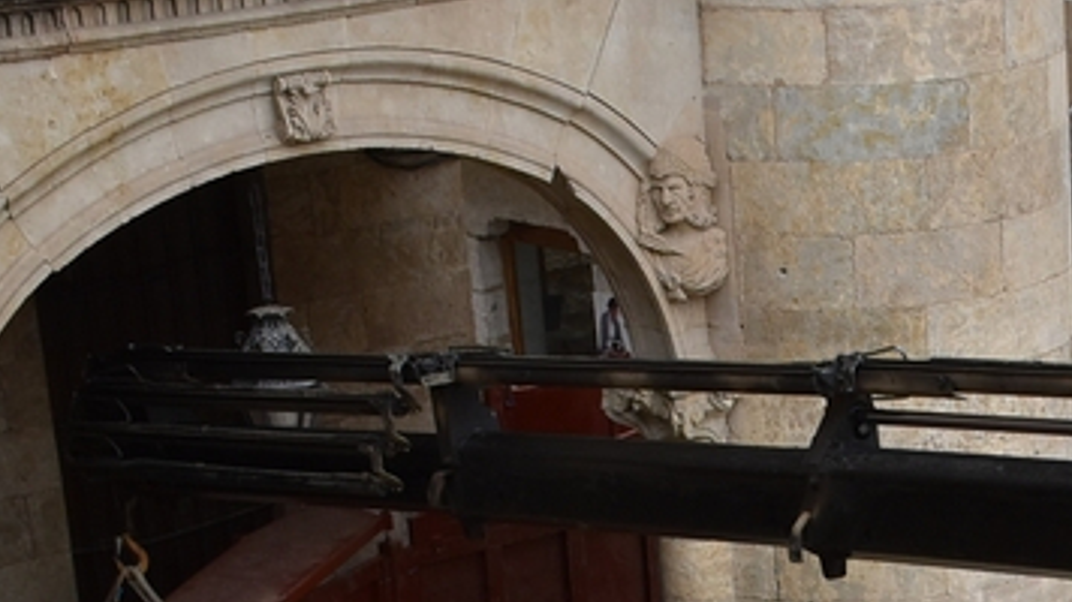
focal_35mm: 138
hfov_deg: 15.0
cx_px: 1274
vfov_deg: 8.5
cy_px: 1035
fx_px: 3921
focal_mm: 26
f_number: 8
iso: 280
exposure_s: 1/250
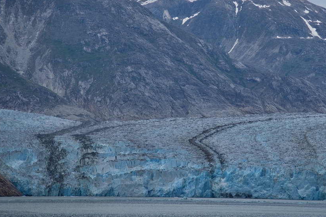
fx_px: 1685
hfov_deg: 11.0
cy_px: 75
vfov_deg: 7.4
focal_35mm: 186
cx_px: 216
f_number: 6.3
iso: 100
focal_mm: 120
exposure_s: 1/250
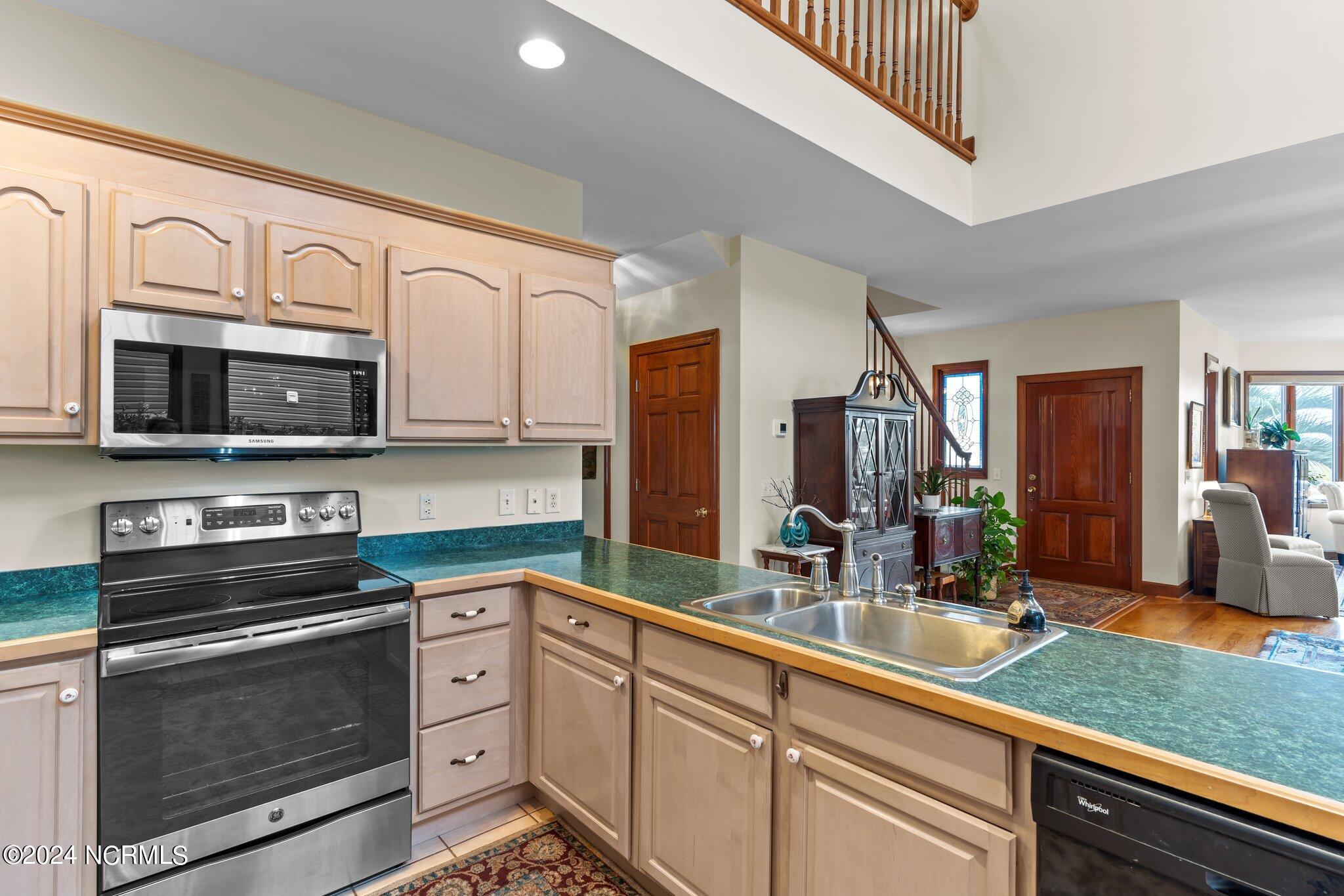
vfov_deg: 70.4
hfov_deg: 93.3
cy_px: 448
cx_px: 672
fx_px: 635
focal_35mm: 17
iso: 100
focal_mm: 17
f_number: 8
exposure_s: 3.2
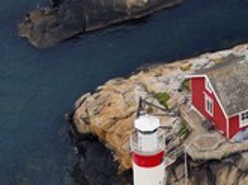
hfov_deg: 3.6
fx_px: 3953
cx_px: 301
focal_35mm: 553
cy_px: 128
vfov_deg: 2.7
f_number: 2.8
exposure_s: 1/1600
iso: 160
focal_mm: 150
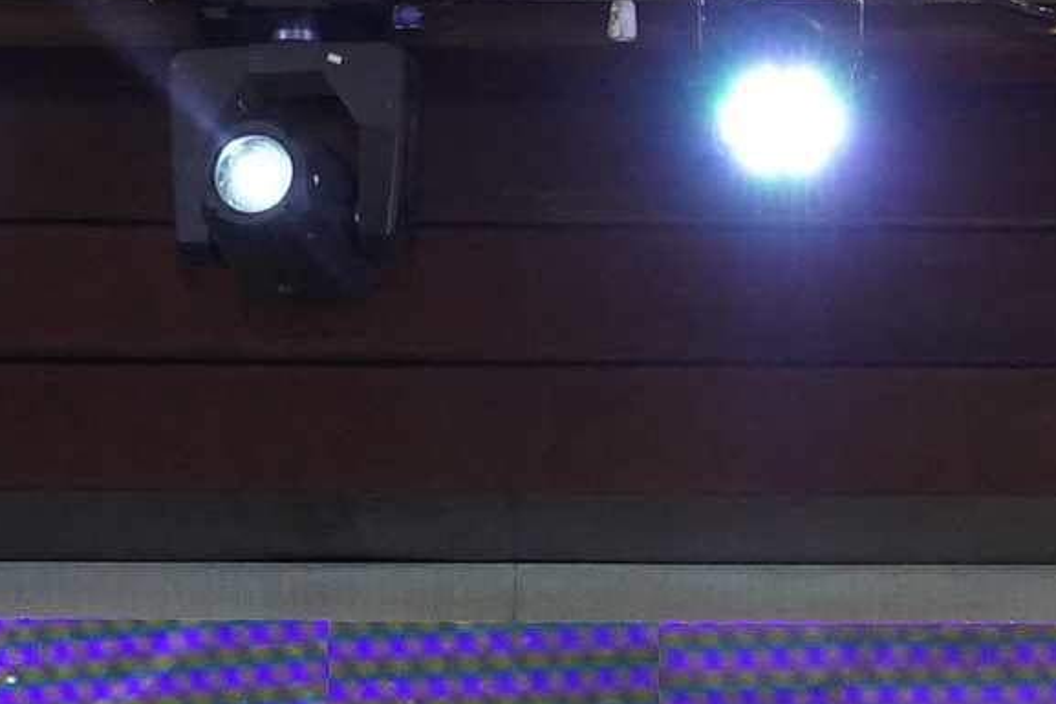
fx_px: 9007
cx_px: 1274
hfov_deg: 6.7
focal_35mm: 307
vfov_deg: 4.3
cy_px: 1936
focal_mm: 45
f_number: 5
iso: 3200
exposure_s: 1/125
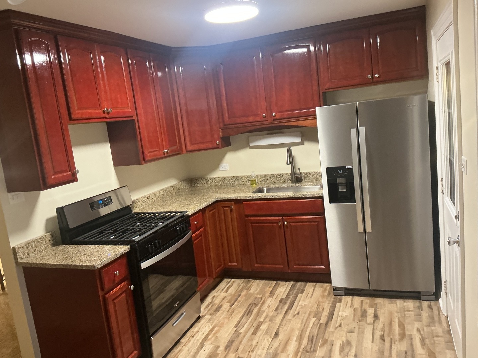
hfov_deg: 61.7
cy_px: 179
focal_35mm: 29
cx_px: 239
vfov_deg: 48.2
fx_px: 400
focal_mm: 3
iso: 250
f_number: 1.8
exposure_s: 1/60
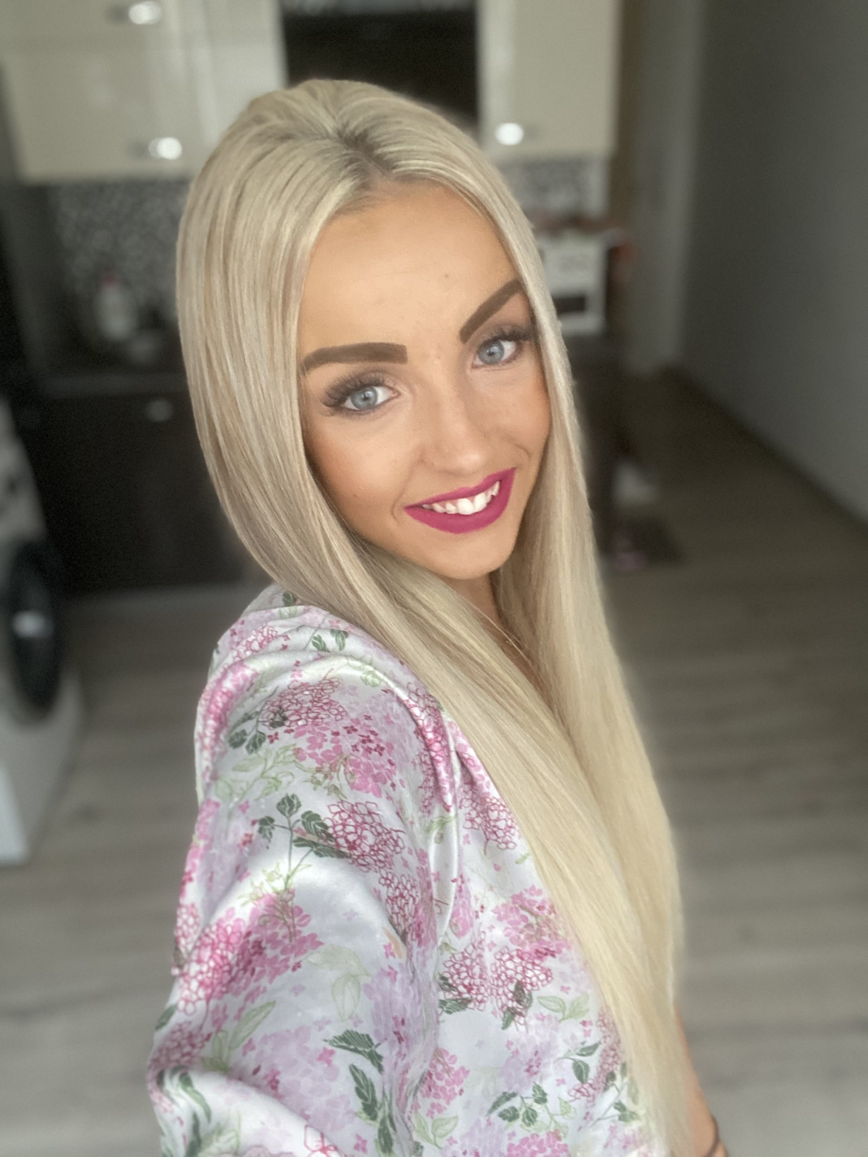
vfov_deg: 60.0
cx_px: 434
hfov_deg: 46.8
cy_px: 578
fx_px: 1003
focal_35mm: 30
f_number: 2.2
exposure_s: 1/60
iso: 400
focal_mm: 2.71
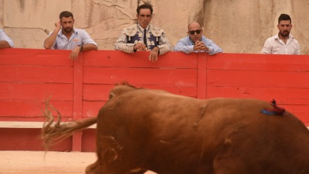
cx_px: 299
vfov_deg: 3.6
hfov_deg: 6.4
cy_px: 105
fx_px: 2754
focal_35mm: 336
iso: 400
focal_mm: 160
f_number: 6.3
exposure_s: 1/800
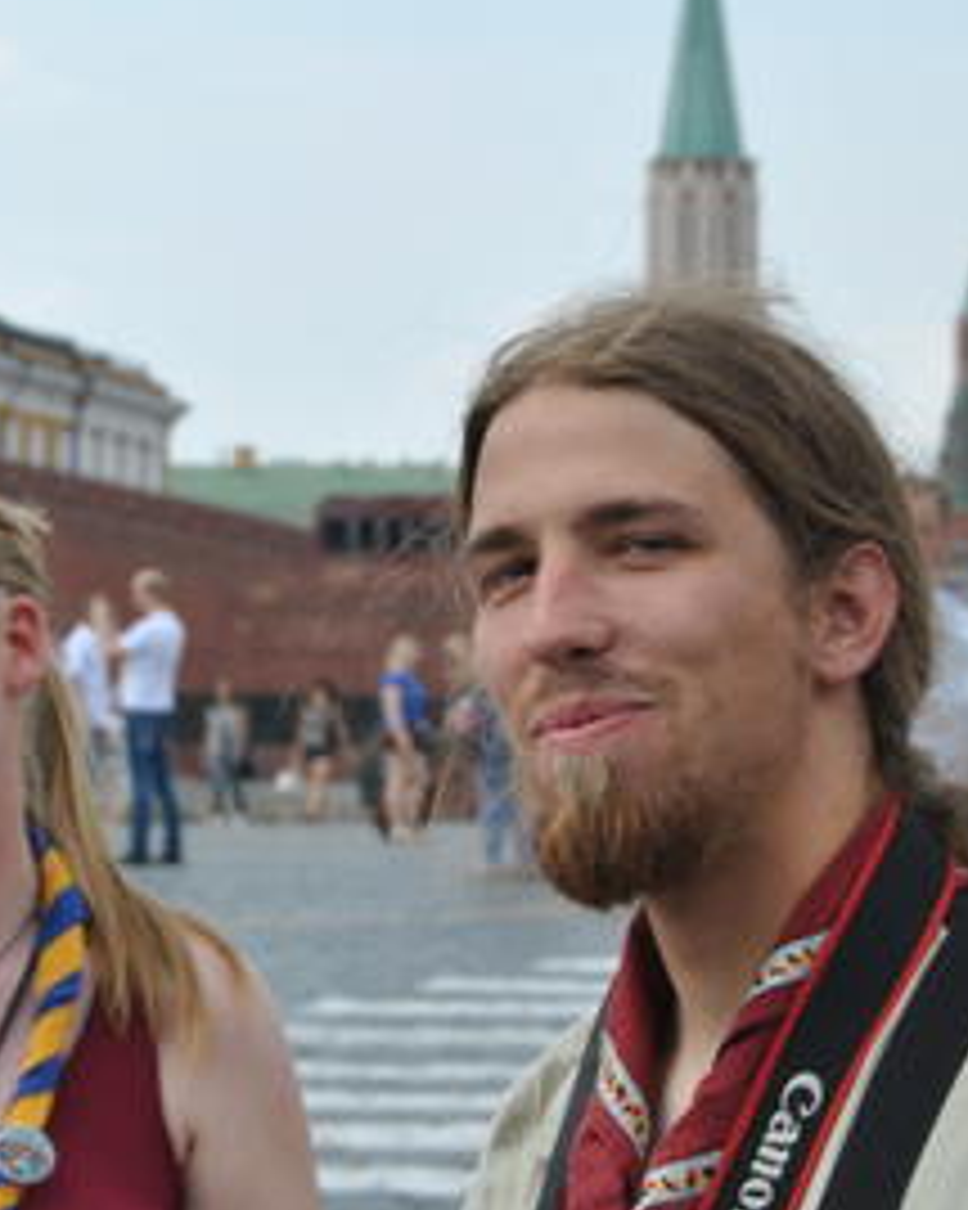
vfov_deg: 13.7
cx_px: 234
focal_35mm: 141
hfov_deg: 10.9
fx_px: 5052
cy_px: 495
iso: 100
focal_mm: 42
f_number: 7.1
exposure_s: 1/200
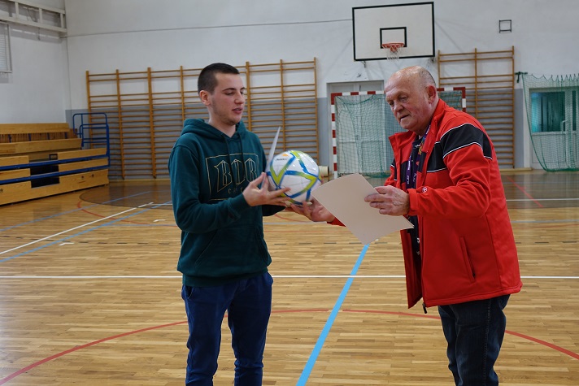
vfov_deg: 30.5
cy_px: 193
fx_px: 708
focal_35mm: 44
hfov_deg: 44.5
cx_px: 290
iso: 250
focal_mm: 16.09
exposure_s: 1/50
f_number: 2.8
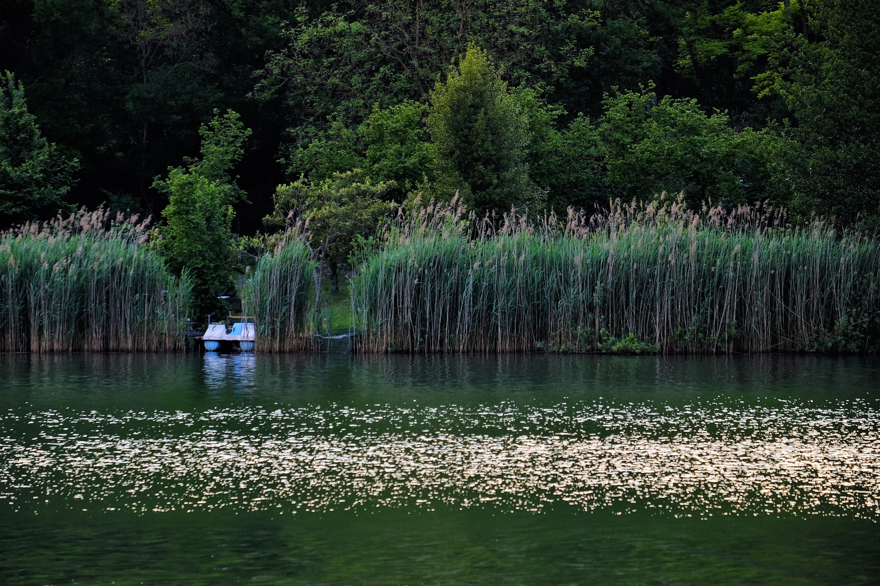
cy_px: 293
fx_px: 7333
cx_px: 440
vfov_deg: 4.6
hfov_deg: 6.9
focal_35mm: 300
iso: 250
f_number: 4.8
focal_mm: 200
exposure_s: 1/250
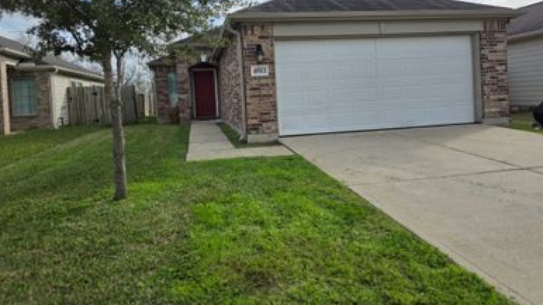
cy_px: 104
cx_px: 264
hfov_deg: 71.9
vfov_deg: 43.8
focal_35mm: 26
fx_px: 374
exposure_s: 1/7944
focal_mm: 6.3
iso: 80
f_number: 1.7
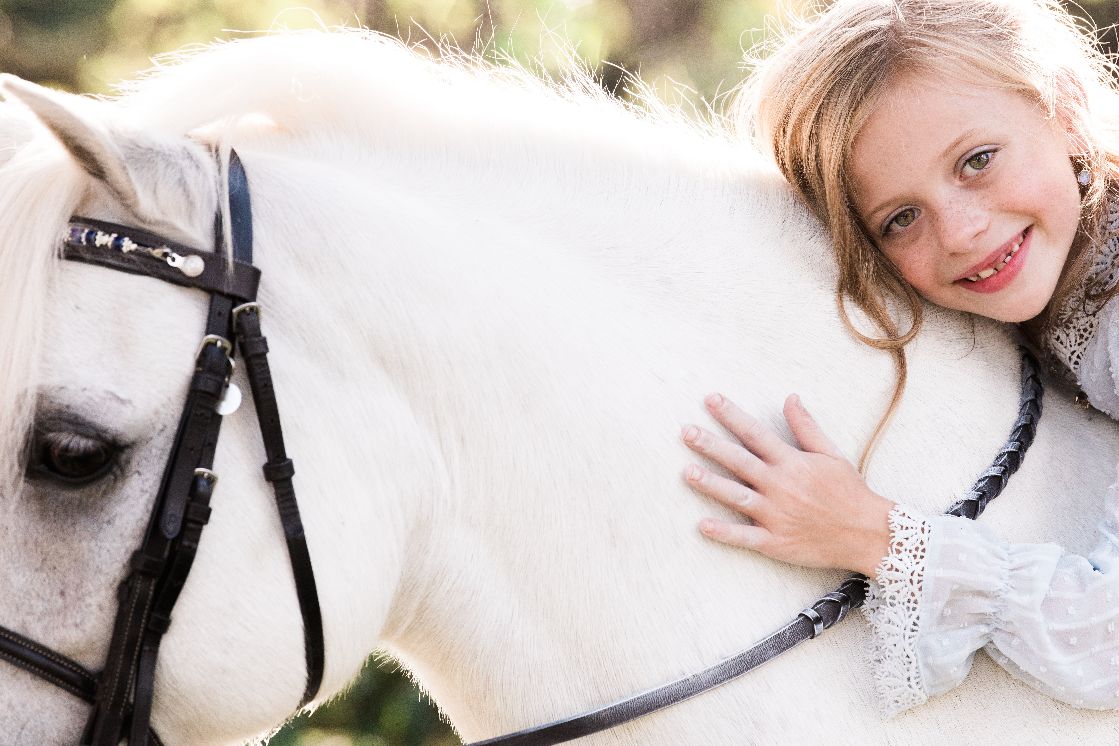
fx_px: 8516
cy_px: 401
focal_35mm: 274
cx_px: 723
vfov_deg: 5.0
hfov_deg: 7.5
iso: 500
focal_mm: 185
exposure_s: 1/500
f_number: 5
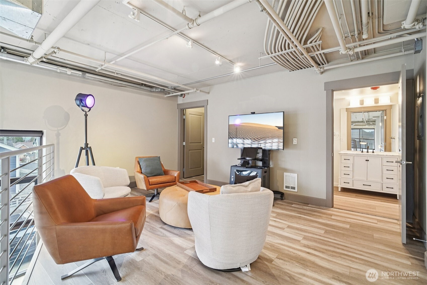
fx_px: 190
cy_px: 142
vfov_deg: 73.7
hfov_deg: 96.7
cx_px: 214
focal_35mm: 16
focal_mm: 16
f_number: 8
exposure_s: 1/4
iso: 1600
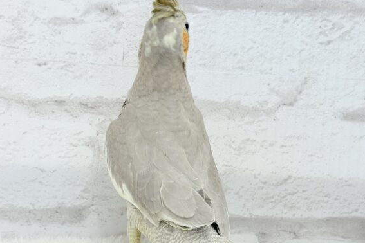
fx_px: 618
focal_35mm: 61
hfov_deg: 32.9
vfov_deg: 22.3
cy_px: 130
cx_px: 193
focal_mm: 5.96
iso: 40
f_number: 1.6
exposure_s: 1/50
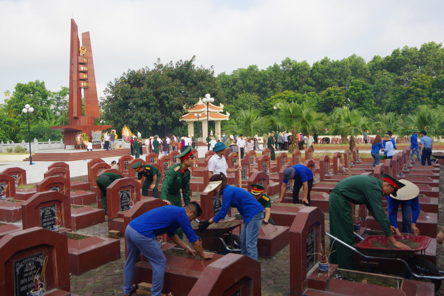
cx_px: 222
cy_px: 148
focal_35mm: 31
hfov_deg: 60.3
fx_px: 382
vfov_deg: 42.4
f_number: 8
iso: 200
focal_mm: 21
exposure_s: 1/125
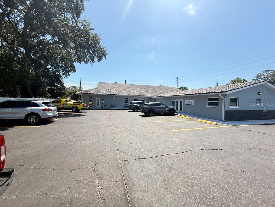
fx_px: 111
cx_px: 138
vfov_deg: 85.7
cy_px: 104
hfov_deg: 102.1
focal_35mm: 14
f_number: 2.2
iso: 50
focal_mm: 2.22
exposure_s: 1/1259
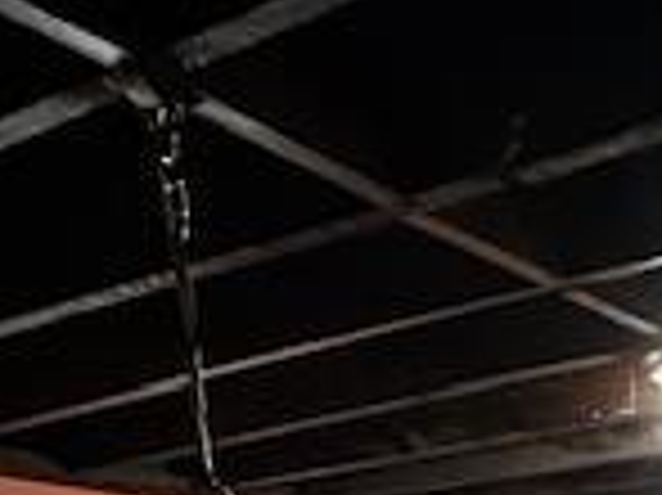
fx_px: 1166
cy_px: 936
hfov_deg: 28.9
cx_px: 716
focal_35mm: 61
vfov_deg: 18.0
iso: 1250
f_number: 2.2
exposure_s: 1/40
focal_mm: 2.22
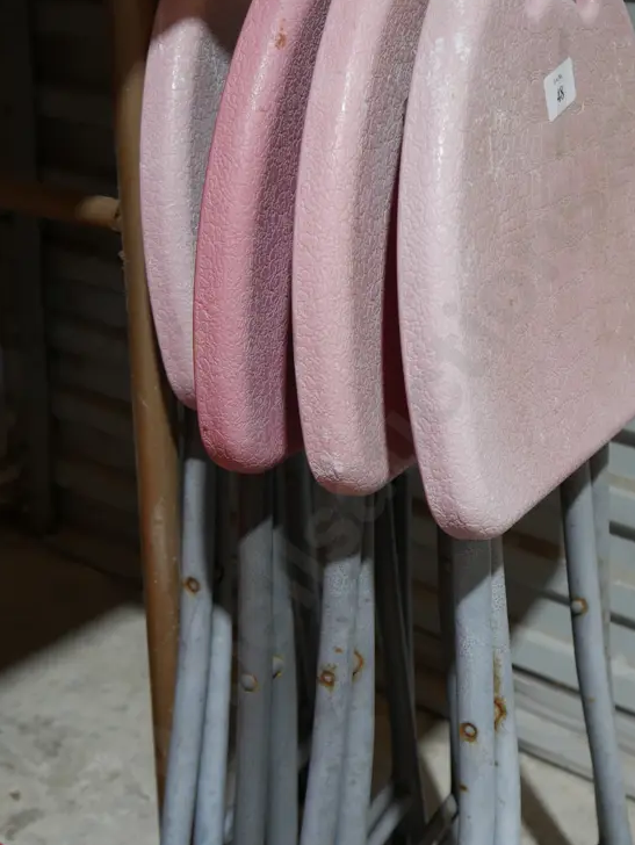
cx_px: 405
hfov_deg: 32.0
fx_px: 1099
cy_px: 435
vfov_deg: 42.0
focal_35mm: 45
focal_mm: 16
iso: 400
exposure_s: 1/60
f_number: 3.6
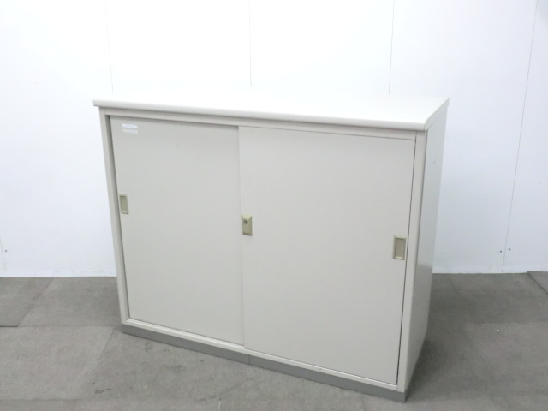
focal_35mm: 38
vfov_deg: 37.7
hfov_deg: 49.0
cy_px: 206
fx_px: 602
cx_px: 274
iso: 800
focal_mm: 6.9
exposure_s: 1/40
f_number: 3.9
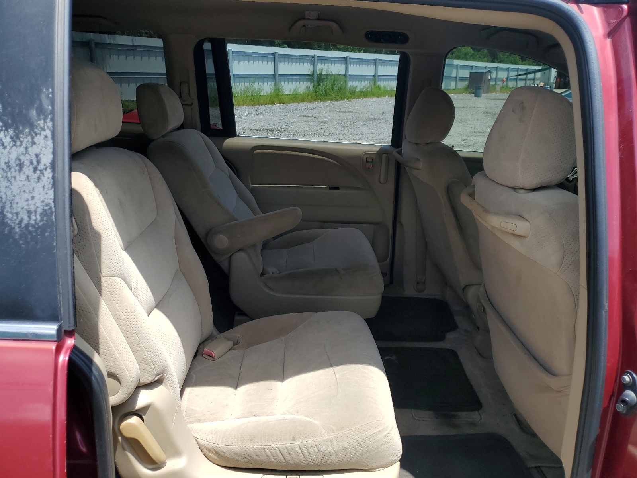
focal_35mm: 26
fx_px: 478
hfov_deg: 67.3
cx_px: 318
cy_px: 239
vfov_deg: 53.1
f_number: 1.5
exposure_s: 1/1429
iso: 50
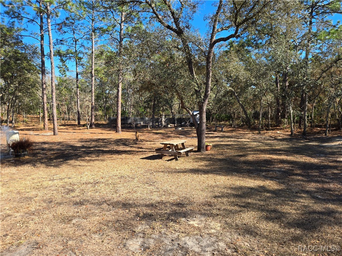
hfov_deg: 73.9
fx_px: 227
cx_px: 171
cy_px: 128
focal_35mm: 23
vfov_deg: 58.9
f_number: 1.8
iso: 25
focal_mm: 5.4
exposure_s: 1/709
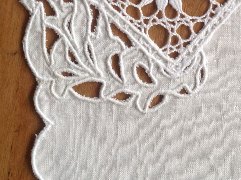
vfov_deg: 16.1
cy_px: -32
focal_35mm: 88
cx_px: 164
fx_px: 612
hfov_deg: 22.2
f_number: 2.4
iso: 64
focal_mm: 4.28
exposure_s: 1/24
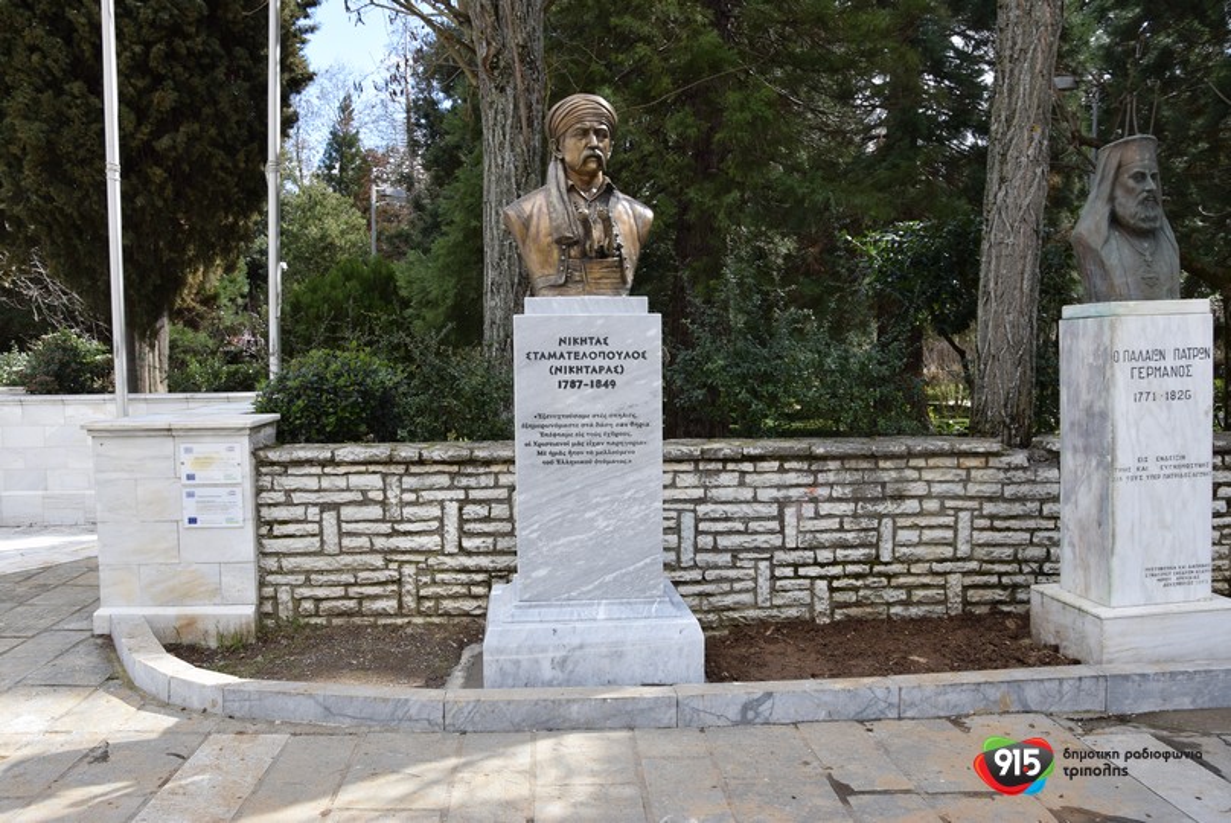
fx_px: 924
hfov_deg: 67.3
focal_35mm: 27
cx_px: 616
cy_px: 412
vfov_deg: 48.0
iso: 250
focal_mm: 18
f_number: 8
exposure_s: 1/250
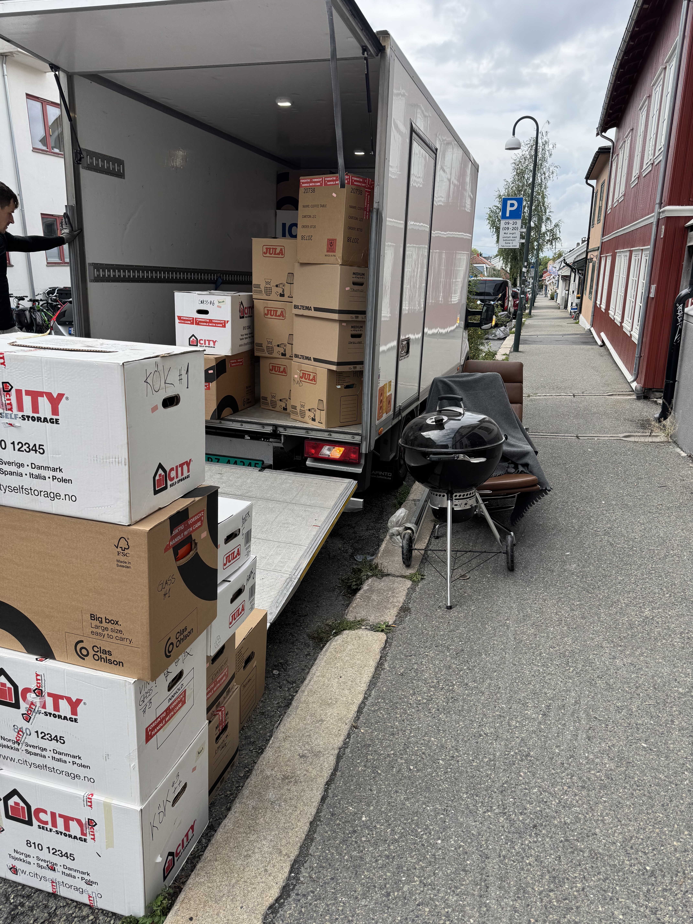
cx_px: 346
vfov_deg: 71.6
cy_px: 462
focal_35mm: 24
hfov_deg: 56.8
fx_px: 641
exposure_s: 1/1151
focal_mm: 6.76
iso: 80
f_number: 1.78
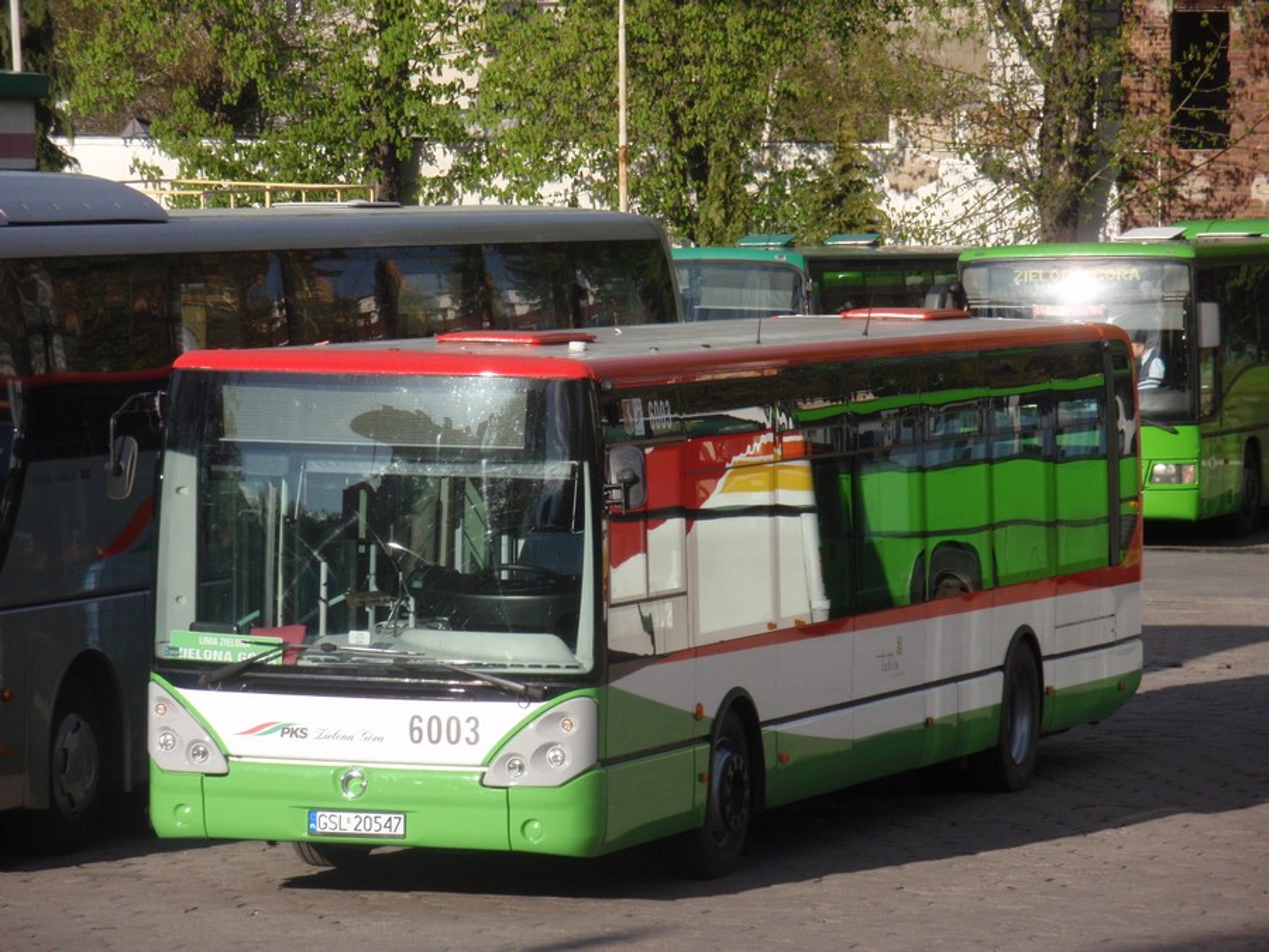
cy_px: 476
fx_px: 7698
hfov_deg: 9.4
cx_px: 634
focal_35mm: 210
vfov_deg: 7.1
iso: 160
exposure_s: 1/500
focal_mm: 37.53
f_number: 5.8
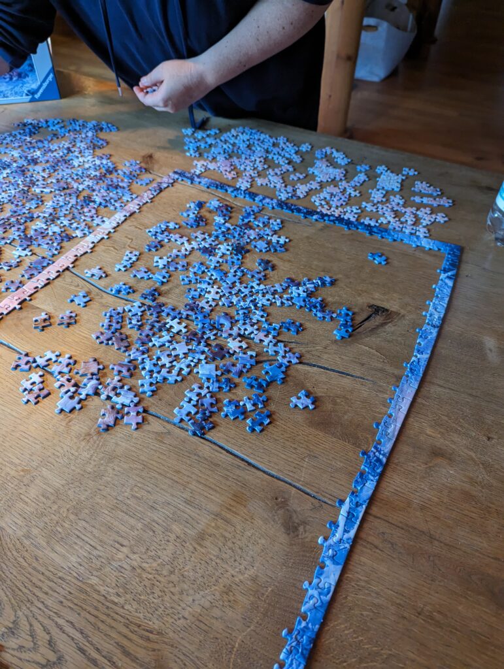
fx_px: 465
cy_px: 334
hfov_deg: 56.9
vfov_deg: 71.5
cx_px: 252
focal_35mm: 24
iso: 1348
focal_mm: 6.81
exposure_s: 1/193
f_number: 1.85
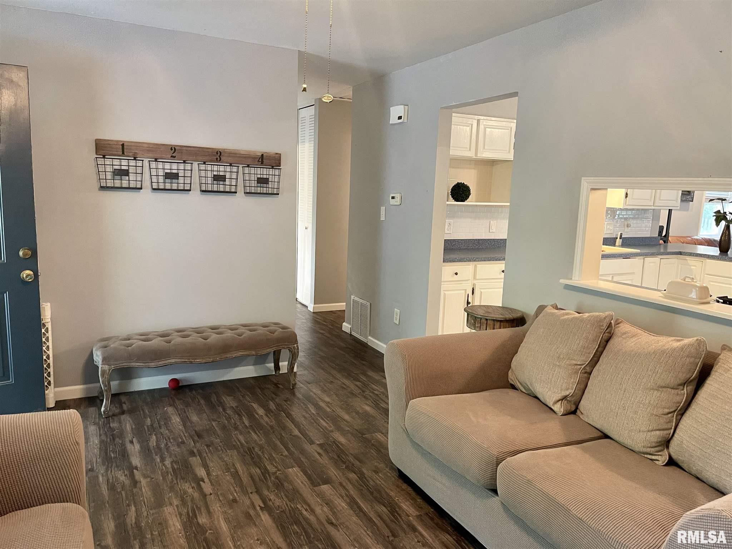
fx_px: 550
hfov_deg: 67.3
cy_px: 274
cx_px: 366
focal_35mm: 26
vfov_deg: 53.1
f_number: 1.6
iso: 320
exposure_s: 1/60
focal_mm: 5.1
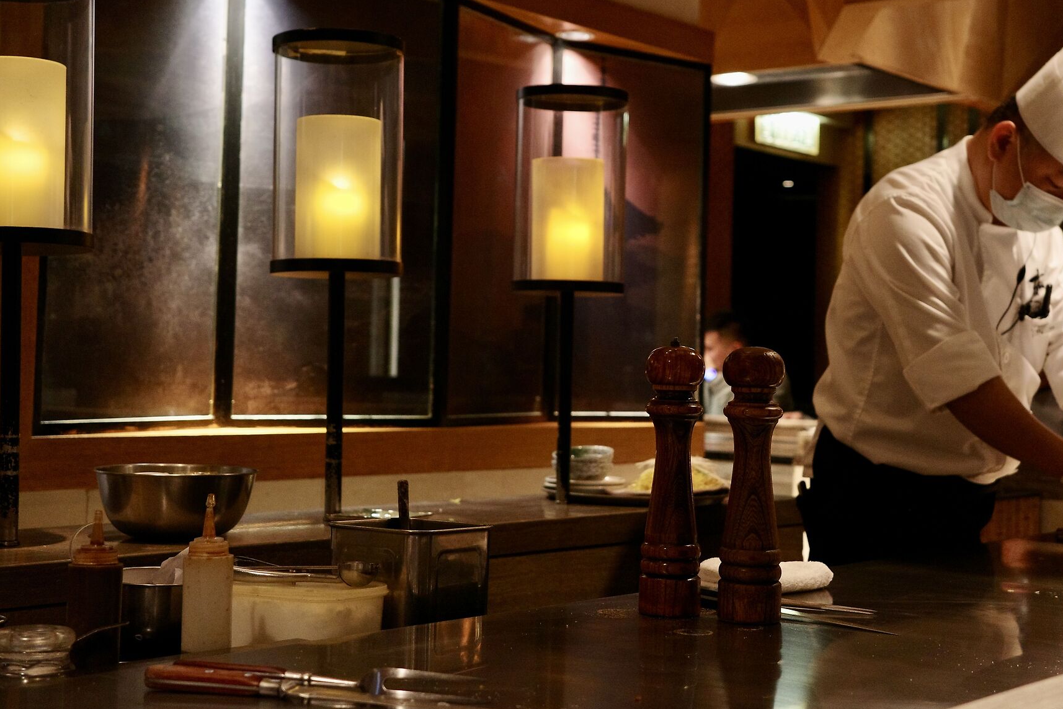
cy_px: 265
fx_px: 1654
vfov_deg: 24.1
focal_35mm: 56
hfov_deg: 35.6
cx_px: 565
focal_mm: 26
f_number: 2.8
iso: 1250
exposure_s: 1/20
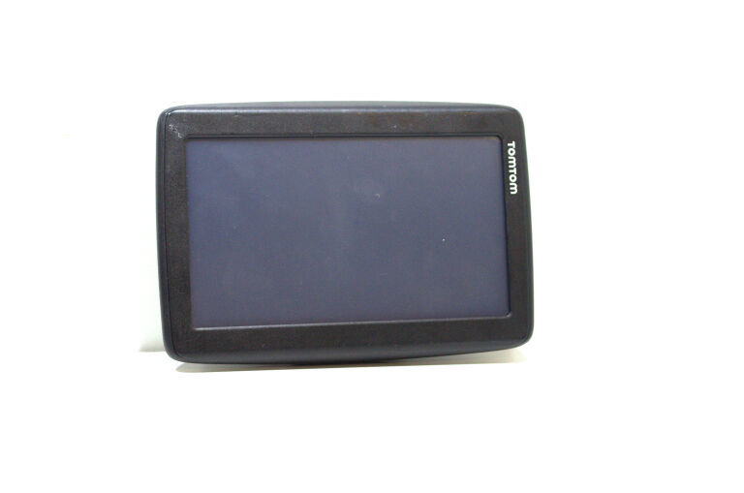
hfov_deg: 29.9
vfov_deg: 20.1
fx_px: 1392
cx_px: 372
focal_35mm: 68
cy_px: 246
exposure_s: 1/160
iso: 2000
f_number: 6.3
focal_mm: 45
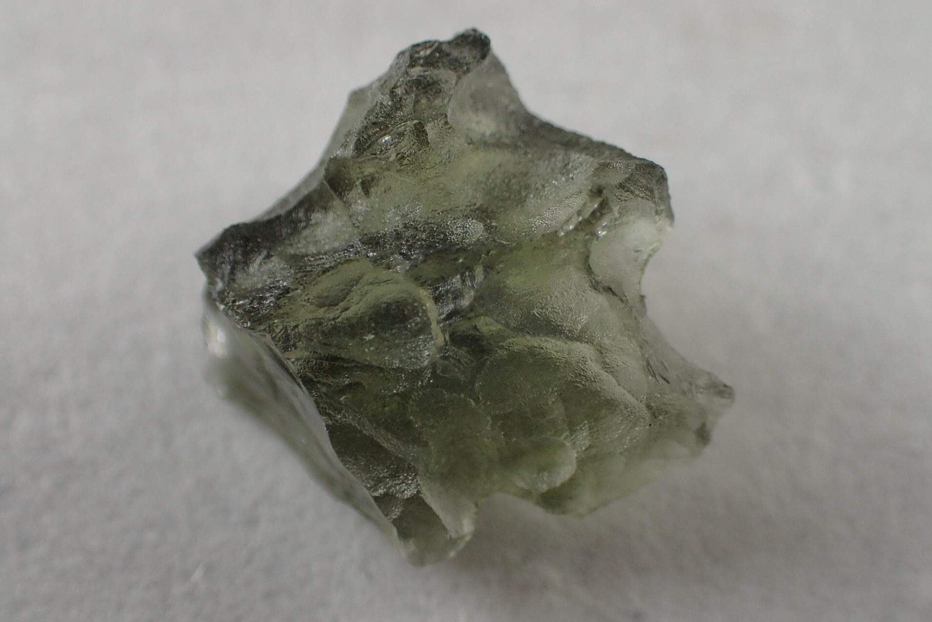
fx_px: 1760
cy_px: 311
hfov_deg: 29.7
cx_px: 464
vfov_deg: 20.0
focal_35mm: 68
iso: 320
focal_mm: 11.78
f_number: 3.8
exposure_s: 1/250
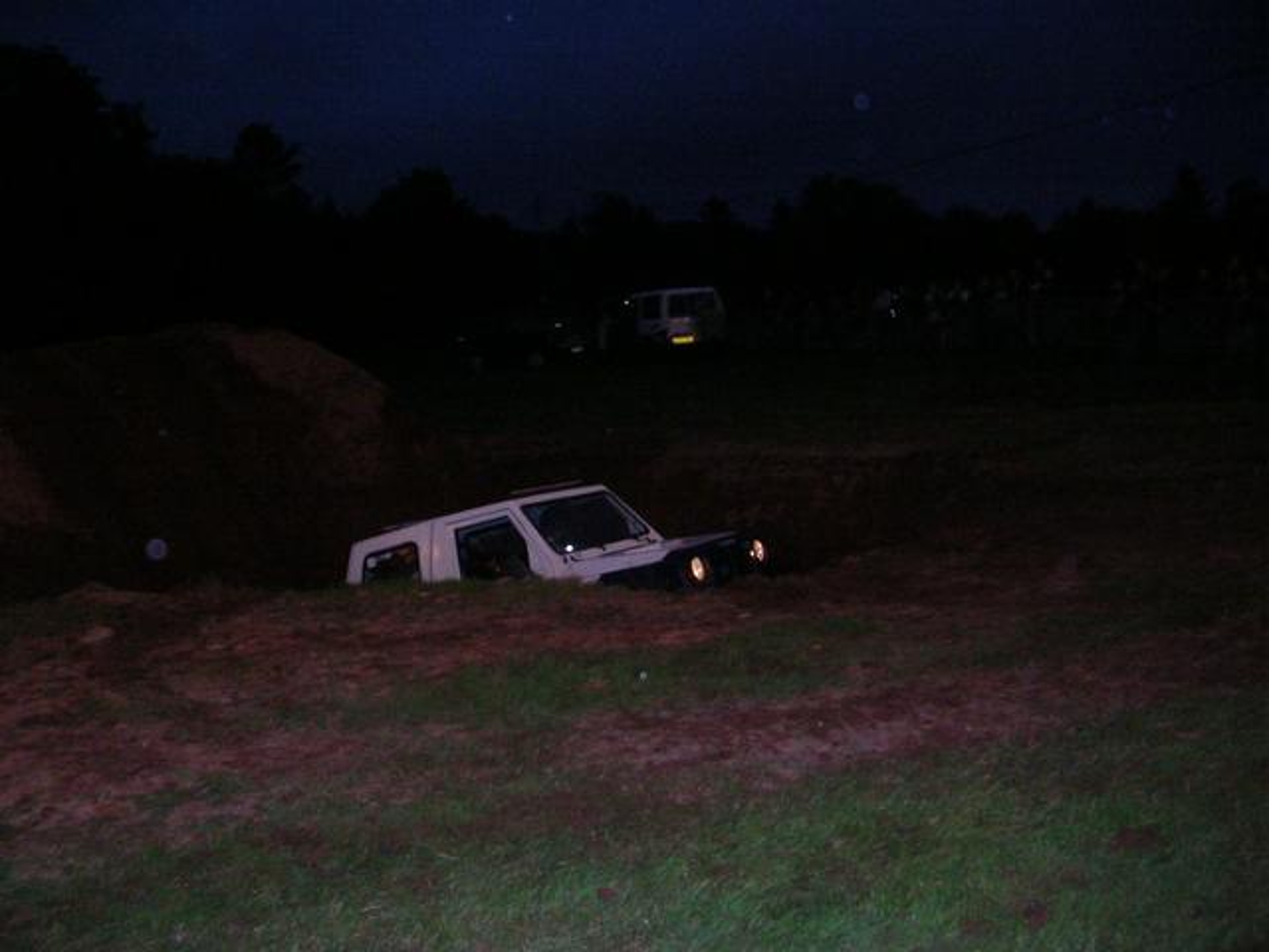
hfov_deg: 52.6
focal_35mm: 35
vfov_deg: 40.7
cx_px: 634
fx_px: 1283
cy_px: 476
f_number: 2.8
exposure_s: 1/60.1
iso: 200
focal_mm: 5.8
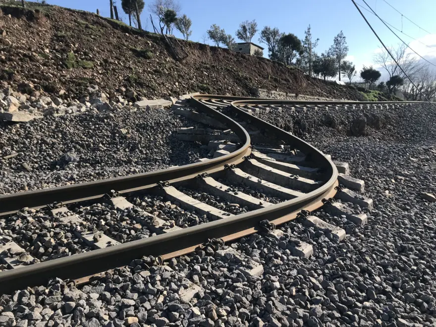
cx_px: 218
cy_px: 164
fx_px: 353
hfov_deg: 63.4
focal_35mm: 28
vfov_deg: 49.7
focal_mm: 3.99
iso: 20
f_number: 1.8
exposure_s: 1/1681
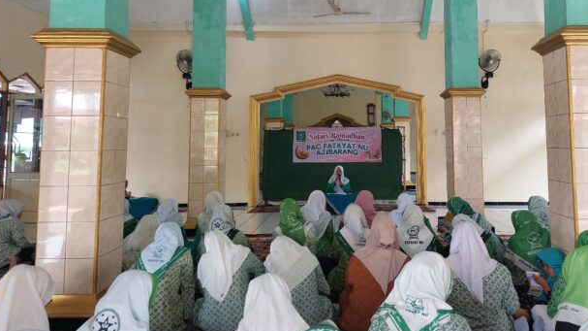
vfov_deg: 38.5
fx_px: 468
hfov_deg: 64.1
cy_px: 110
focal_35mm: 30
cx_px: 330
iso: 160
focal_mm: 5.23
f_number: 1.8
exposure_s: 1/100
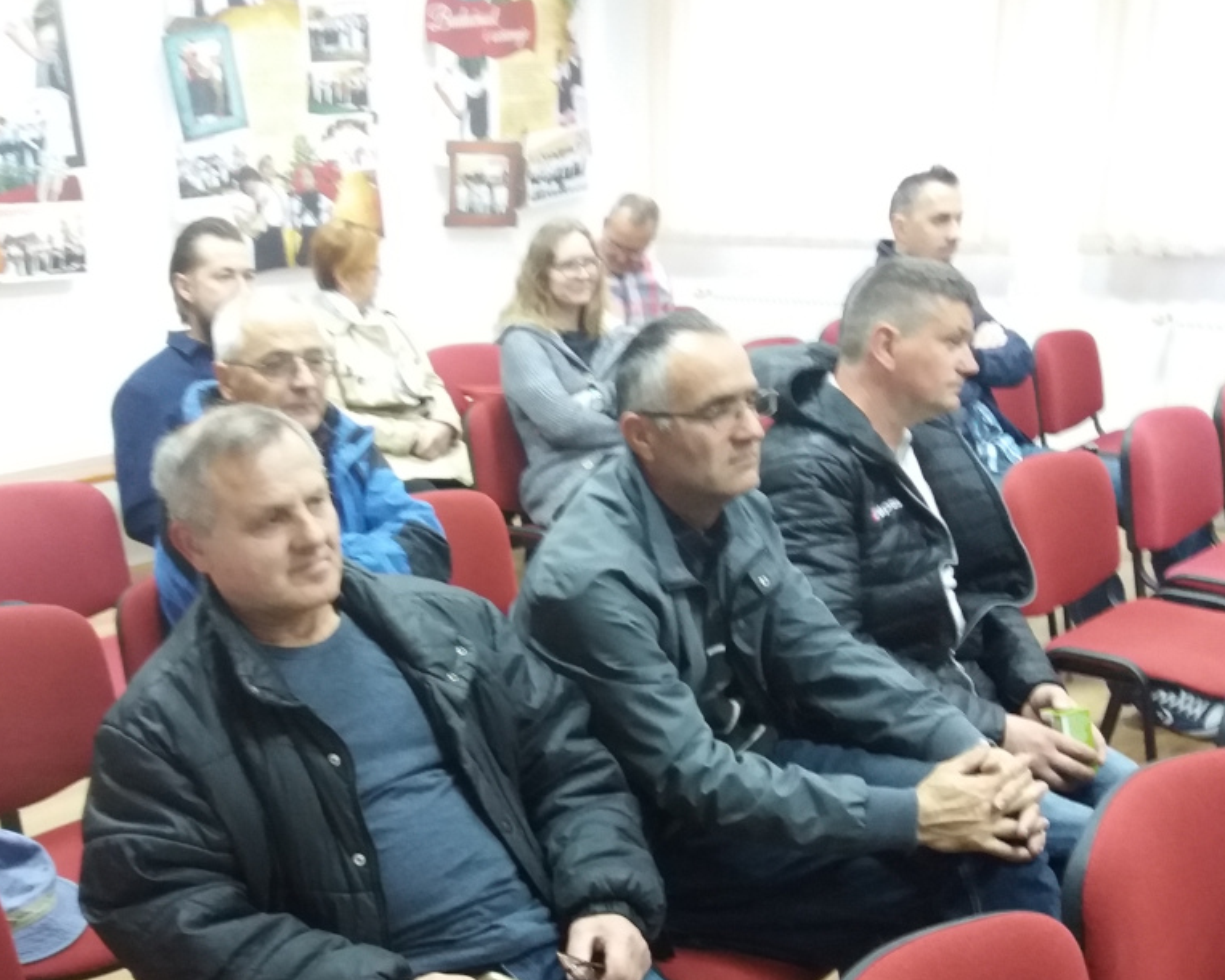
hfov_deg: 42.7
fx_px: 1559
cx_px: 491
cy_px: 707
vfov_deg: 34.3
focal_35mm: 43
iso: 320
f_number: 1.9
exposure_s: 1/17
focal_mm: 3.7
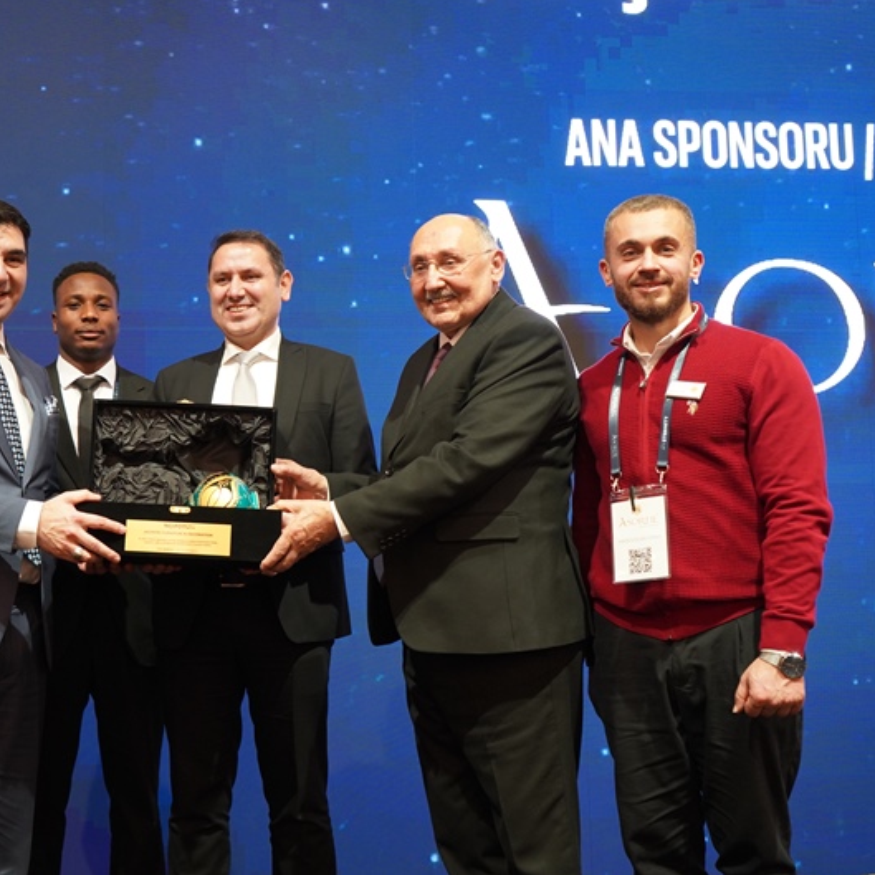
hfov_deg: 36.9
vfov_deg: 37.6
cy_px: 438
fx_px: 1287
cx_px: 248
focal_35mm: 45
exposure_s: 1/160
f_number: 4
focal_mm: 35
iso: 2500
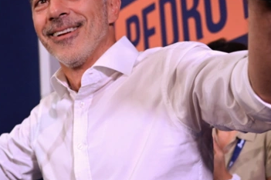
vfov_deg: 16.6
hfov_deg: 23.2
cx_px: -30
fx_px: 617
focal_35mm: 82
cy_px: 105
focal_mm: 24
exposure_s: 1/400
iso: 900
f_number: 2.8
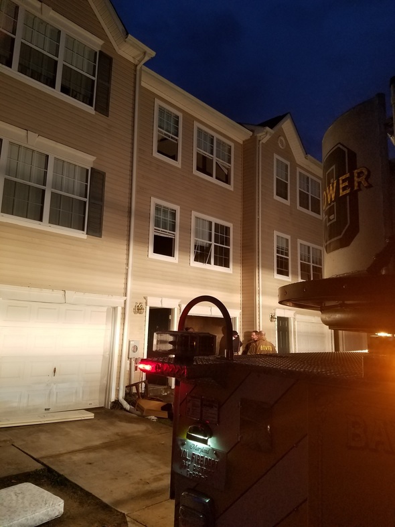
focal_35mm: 26
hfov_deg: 53.1
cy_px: 264
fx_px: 396
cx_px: 198
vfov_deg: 67.3
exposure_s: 1/100
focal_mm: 4.2
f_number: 1.7
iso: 250
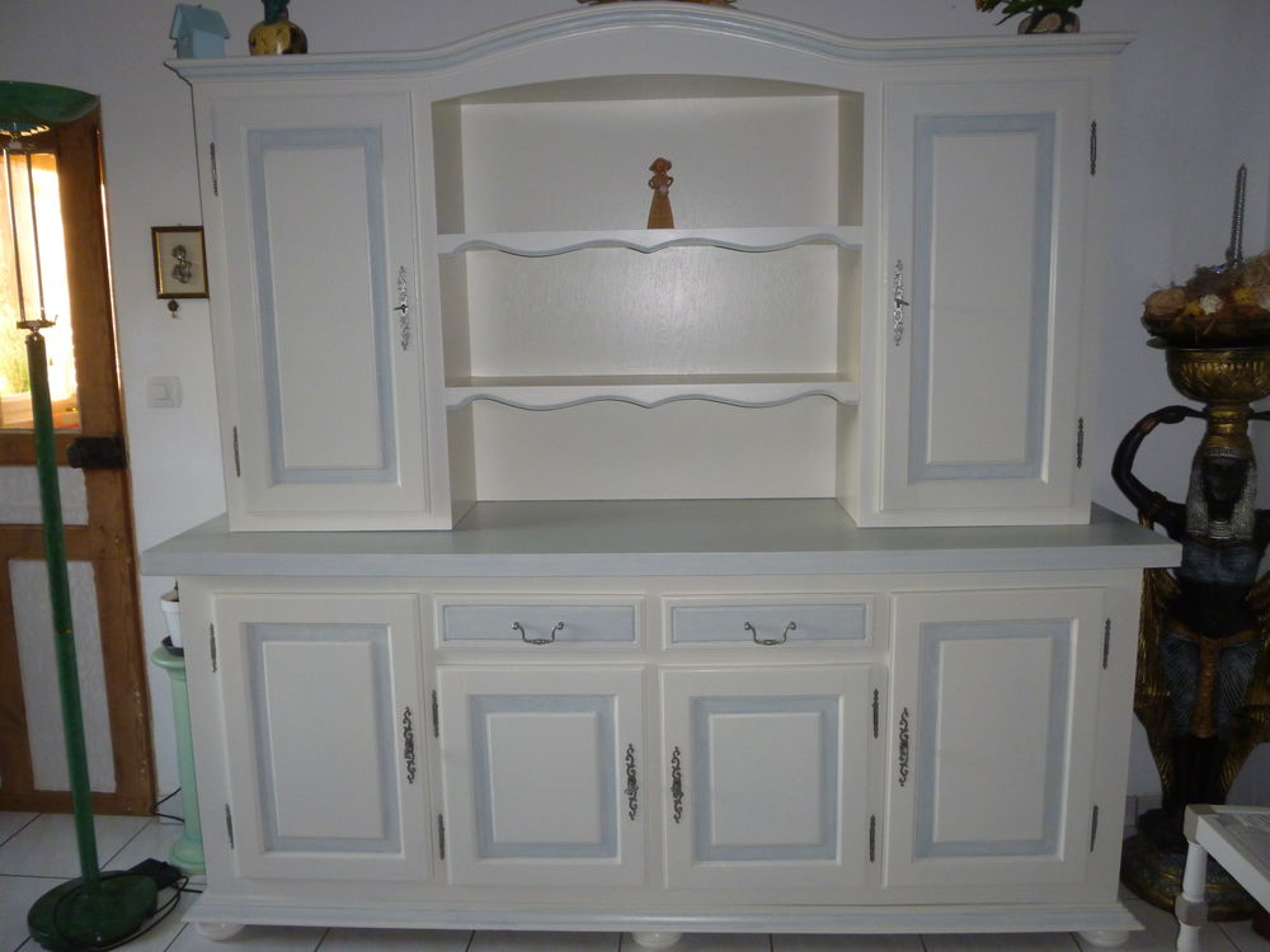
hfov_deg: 65.3
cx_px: 635
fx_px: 991
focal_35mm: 27
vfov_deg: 51.4
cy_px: 476
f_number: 3.3
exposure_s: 1/60
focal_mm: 4.9
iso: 160
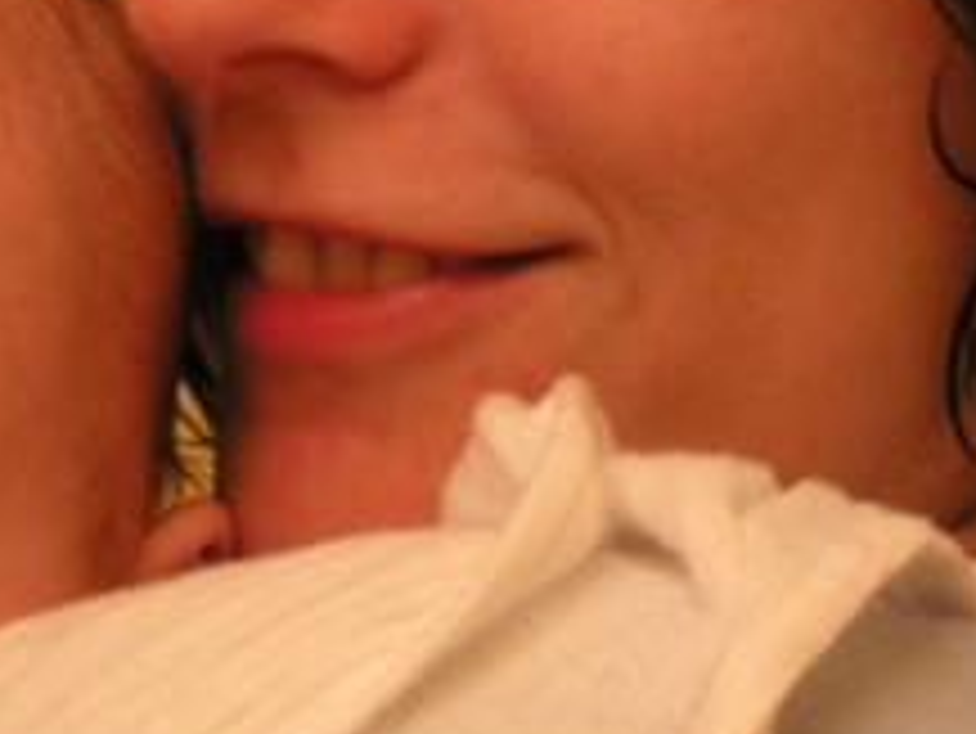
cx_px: 99
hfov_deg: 7.6
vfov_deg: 5.8
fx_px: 7278
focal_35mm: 258
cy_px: 185
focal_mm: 19.1
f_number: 3.5
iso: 200
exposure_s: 1/15
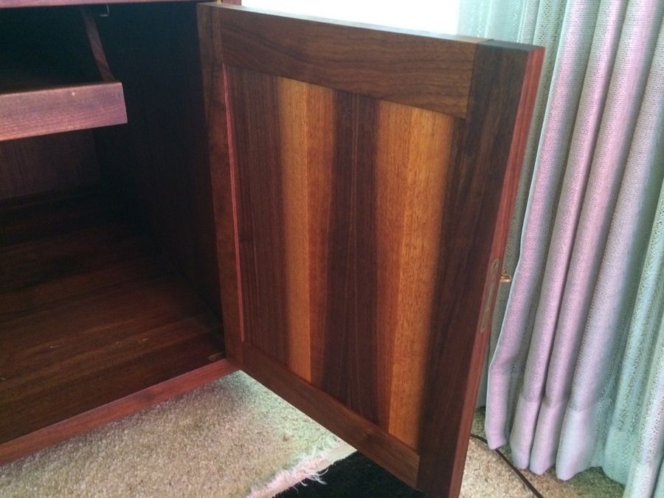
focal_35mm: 30
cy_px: 249
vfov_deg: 46.8
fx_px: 575
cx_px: 332
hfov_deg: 60.0
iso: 320
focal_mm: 4.12
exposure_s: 1/15
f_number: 2.2
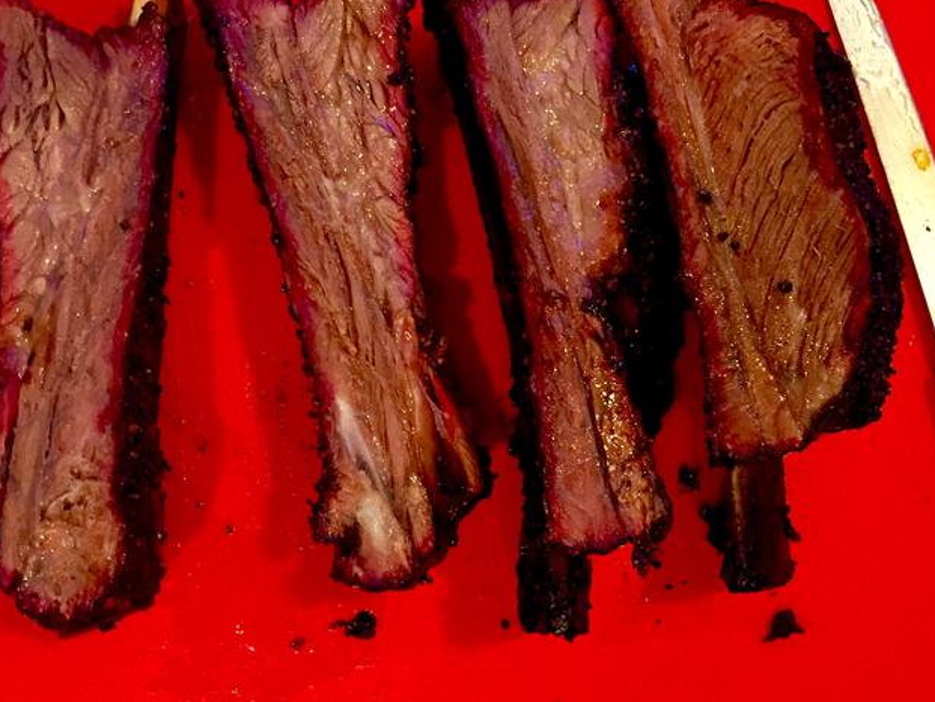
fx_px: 1135
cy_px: 332
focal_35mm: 42
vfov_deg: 34.4
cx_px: 524
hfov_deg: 44.7
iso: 320
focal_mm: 4.15
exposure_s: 1/30
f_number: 2.2
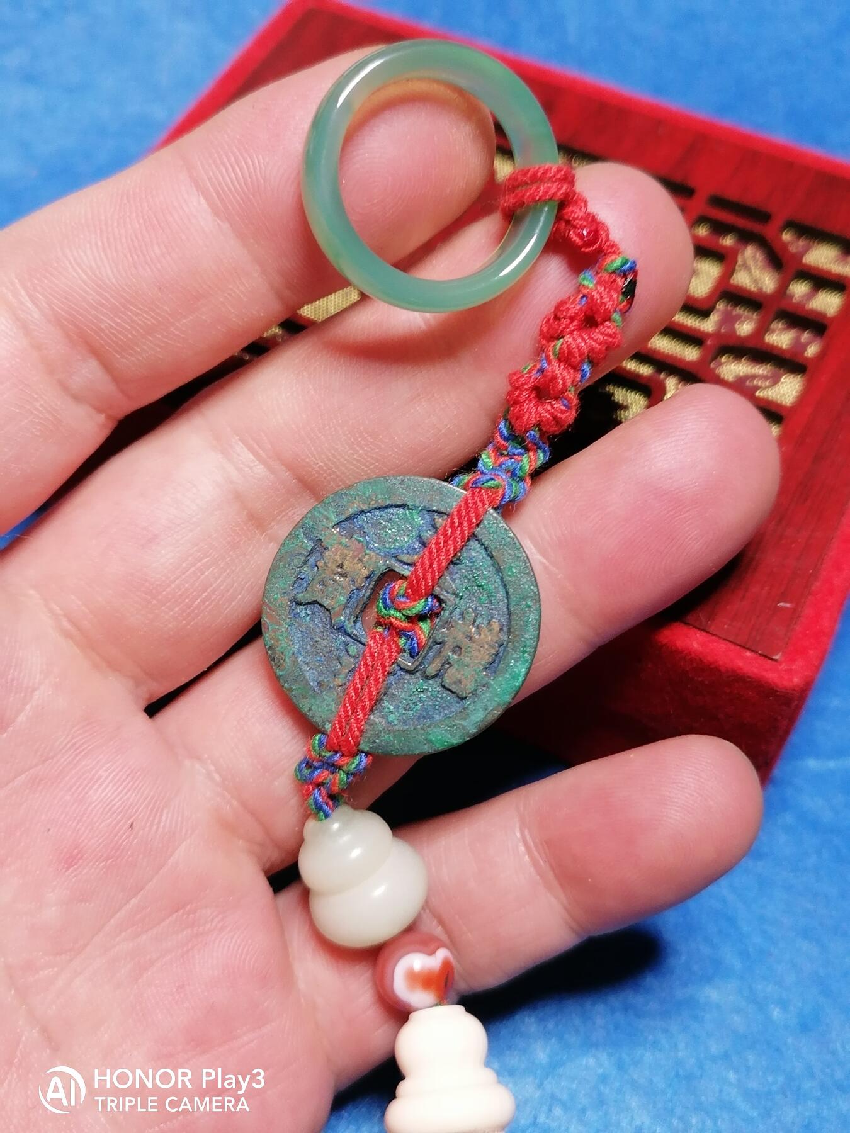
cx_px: 425
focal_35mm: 40
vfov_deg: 46.8
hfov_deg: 36.0
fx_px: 1310
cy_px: 566
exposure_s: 1/33.3
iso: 250
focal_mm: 5.4
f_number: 1.8
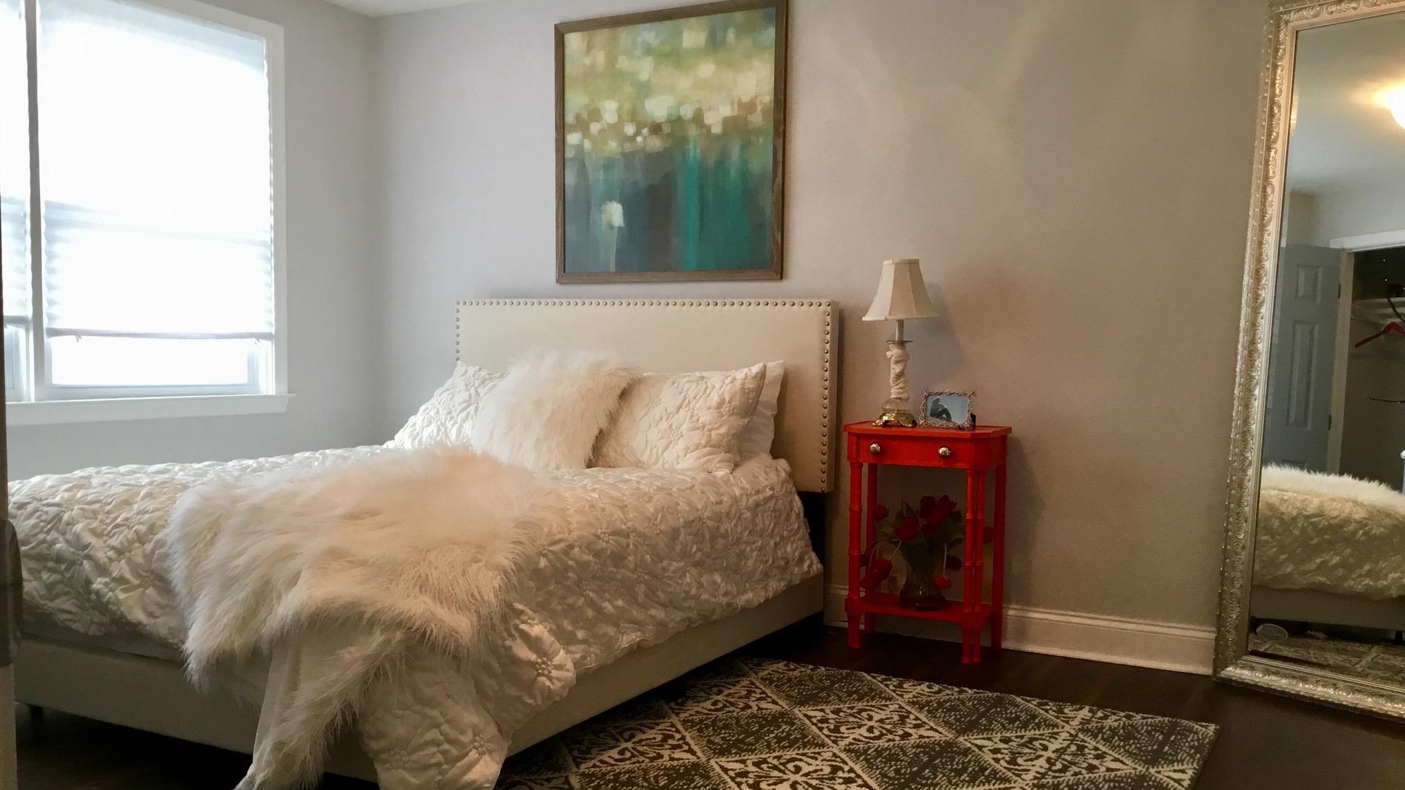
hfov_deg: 58.0
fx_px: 1267
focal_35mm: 34
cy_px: 452
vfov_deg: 34.6
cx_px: 698
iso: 50
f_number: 2.4
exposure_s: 1/30
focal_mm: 3.3
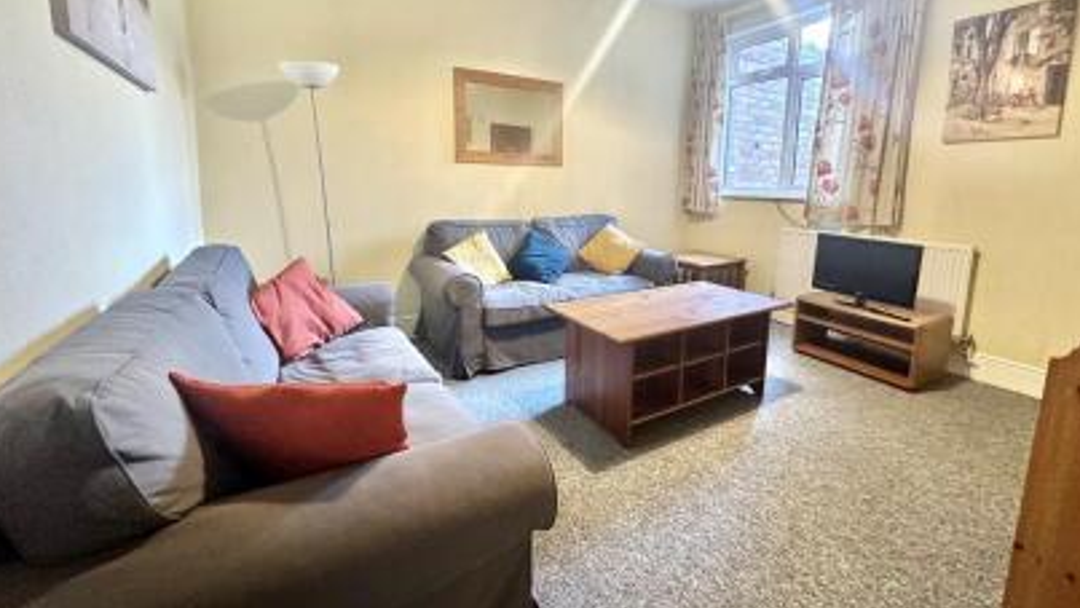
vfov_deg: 66.5
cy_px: 245
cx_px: 551
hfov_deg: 99.3
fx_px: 458
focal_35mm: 16
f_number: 2.2
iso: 400
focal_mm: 2.22
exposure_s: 1/50
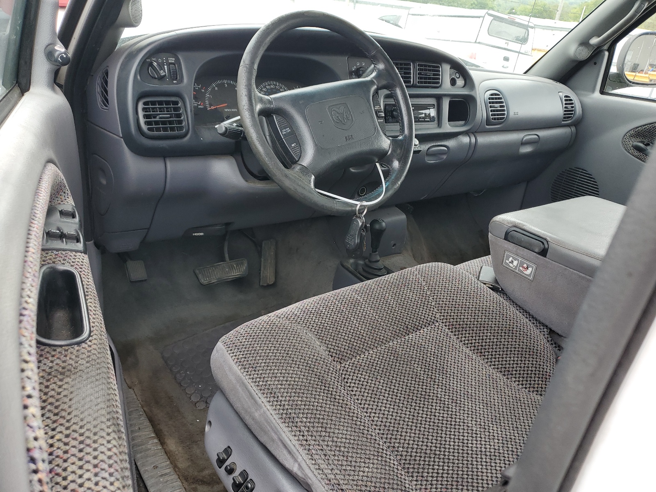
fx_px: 493
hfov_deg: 67.3
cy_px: 246
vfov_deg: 53.1
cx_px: 328
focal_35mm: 26
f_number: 1.5
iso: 50
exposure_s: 1/147
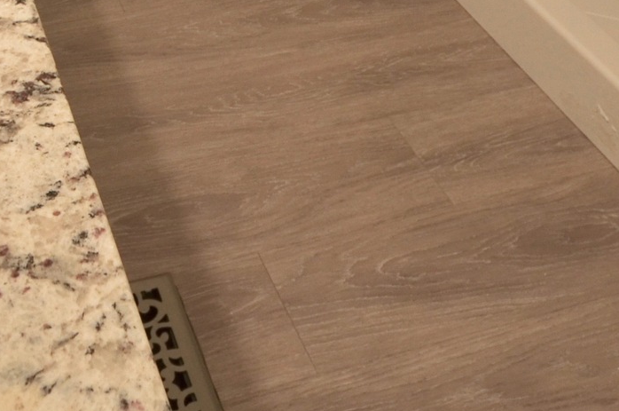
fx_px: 1133
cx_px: 82
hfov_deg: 29.5
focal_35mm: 66
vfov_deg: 15.5
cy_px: -451
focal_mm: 10
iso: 200
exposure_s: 1/15
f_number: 8
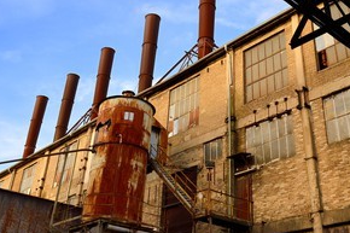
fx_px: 437
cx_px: 209
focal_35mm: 45
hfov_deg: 43.4
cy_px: 70
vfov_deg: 29.5
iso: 400
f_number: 10
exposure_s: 1/200
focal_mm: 31
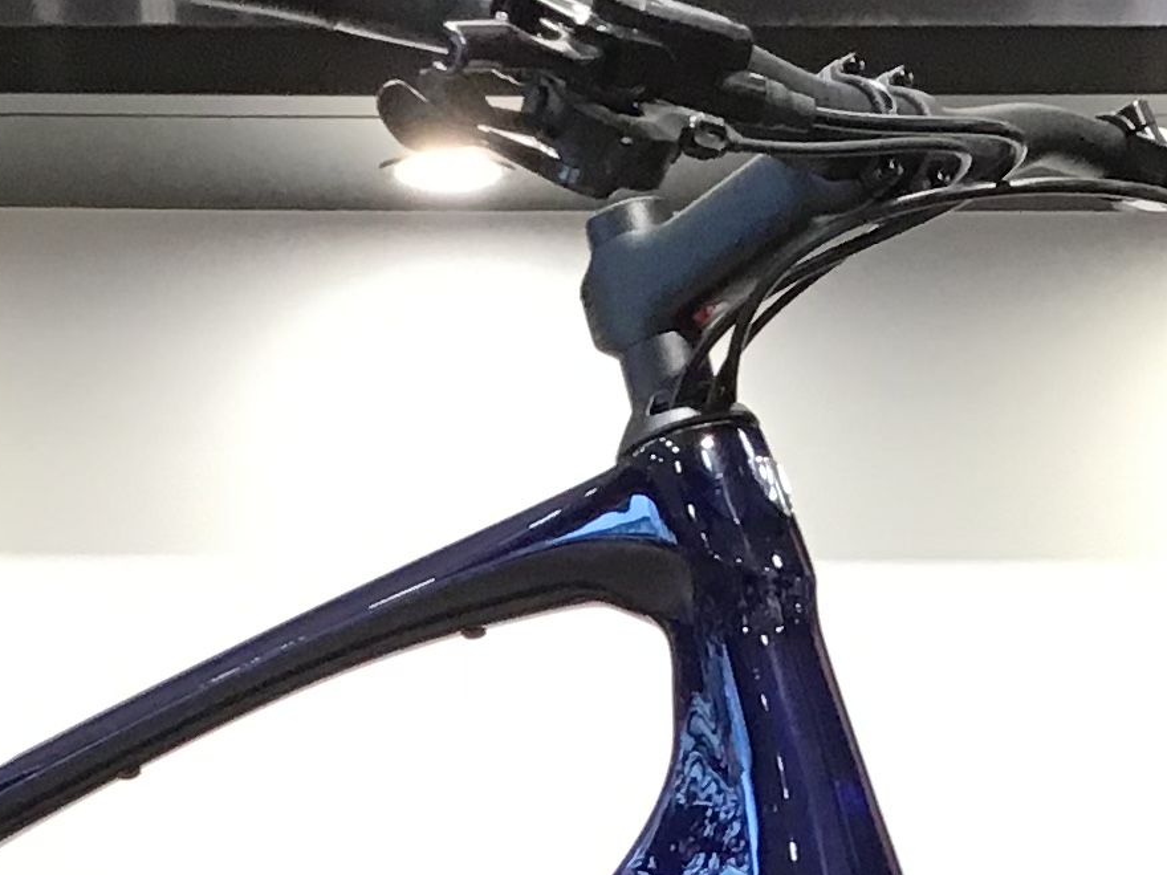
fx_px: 3877
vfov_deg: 12.2
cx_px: 574
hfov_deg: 17.1
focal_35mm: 115
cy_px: 1388
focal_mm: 3.3
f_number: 2.4
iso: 64
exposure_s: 1/30
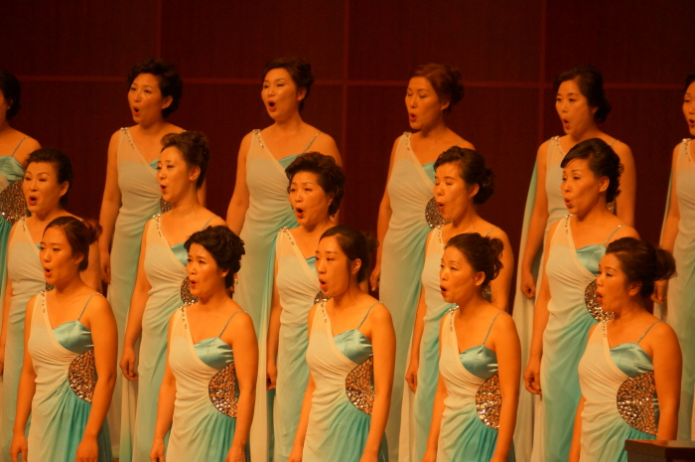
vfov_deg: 4.6
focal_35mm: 300
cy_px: 231
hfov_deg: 6.9
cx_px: 348
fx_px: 5785
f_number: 6.3
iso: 1000
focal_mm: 200
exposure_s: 1/320
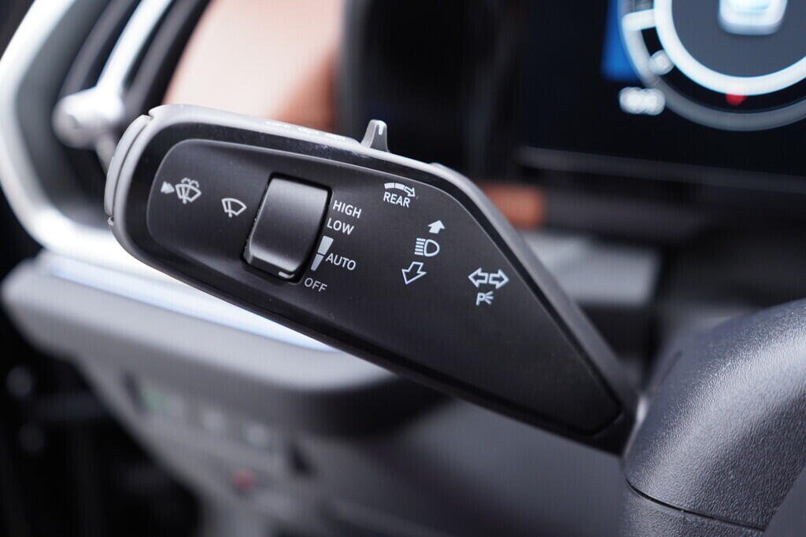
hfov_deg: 53.1
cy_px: 268
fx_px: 806
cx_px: 403
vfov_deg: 36.9
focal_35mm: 36
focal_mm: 24
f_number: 2.8
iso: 400
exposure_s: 1/40
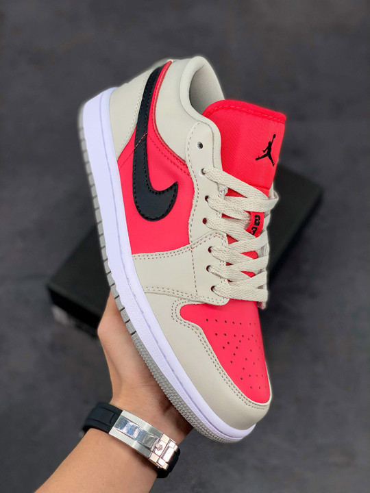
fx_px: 741
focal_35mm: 52
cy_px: 246
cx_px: 185
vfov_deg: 36.8
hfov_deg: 28.0
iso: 20
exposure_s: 1/246
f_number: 2
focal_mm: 6
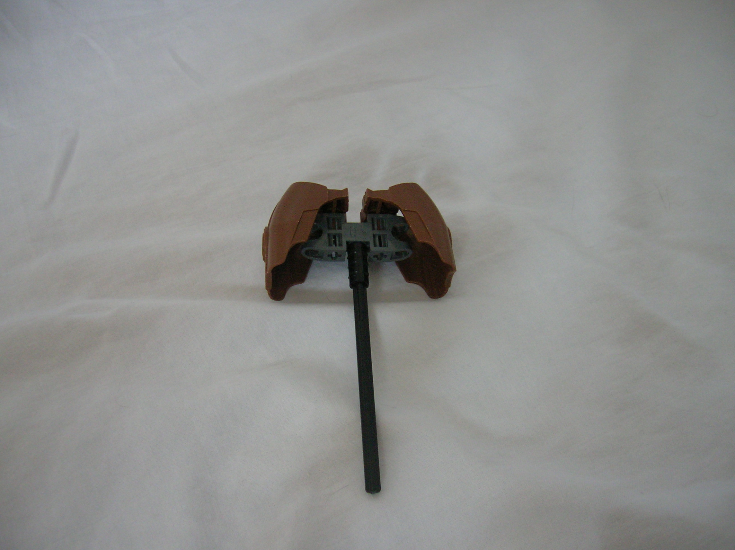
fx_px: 721
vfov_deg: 41.7
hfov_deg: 54.0
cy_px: 275
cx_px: 368
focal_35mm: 34
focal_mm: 5.7
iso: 164
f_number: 2.9
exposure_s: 1/4.2
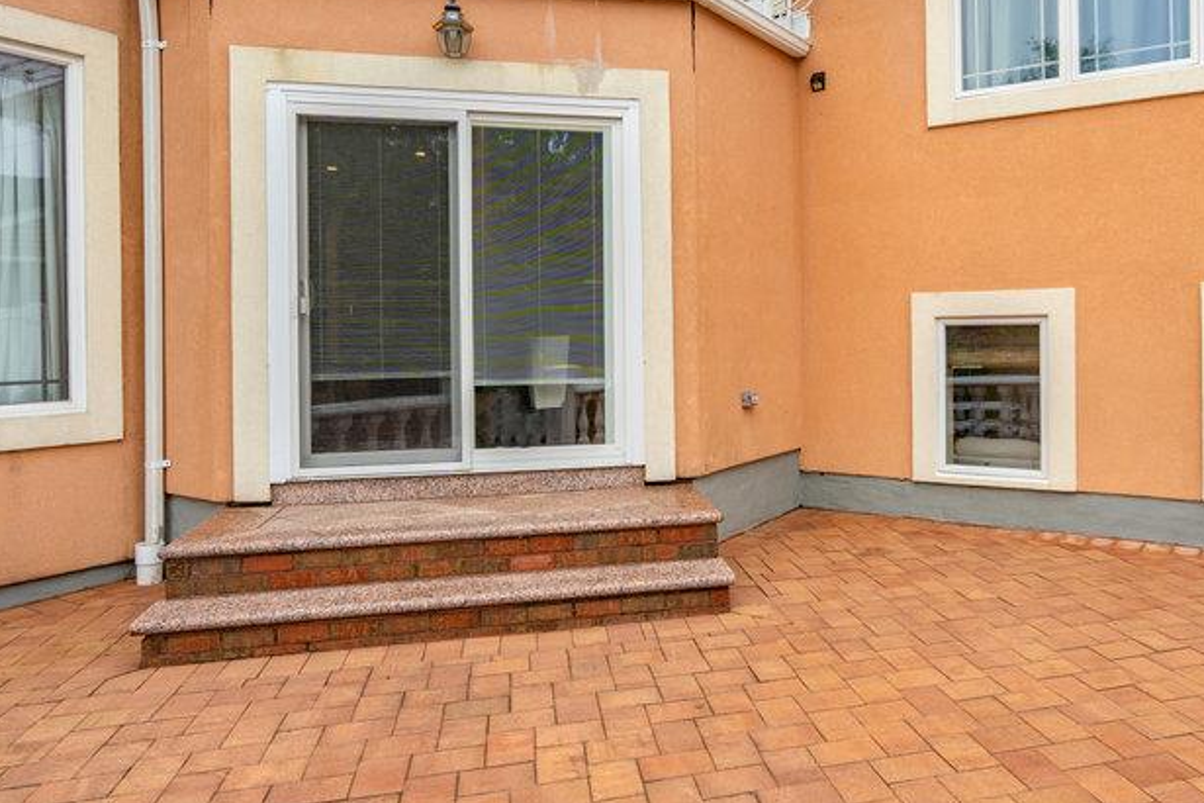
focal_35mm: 26
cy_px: 346
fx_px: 869
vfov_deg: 49.4
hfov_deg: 68.3
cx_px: 752
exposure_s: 1/200
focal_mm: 16
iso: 125
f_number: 4.5
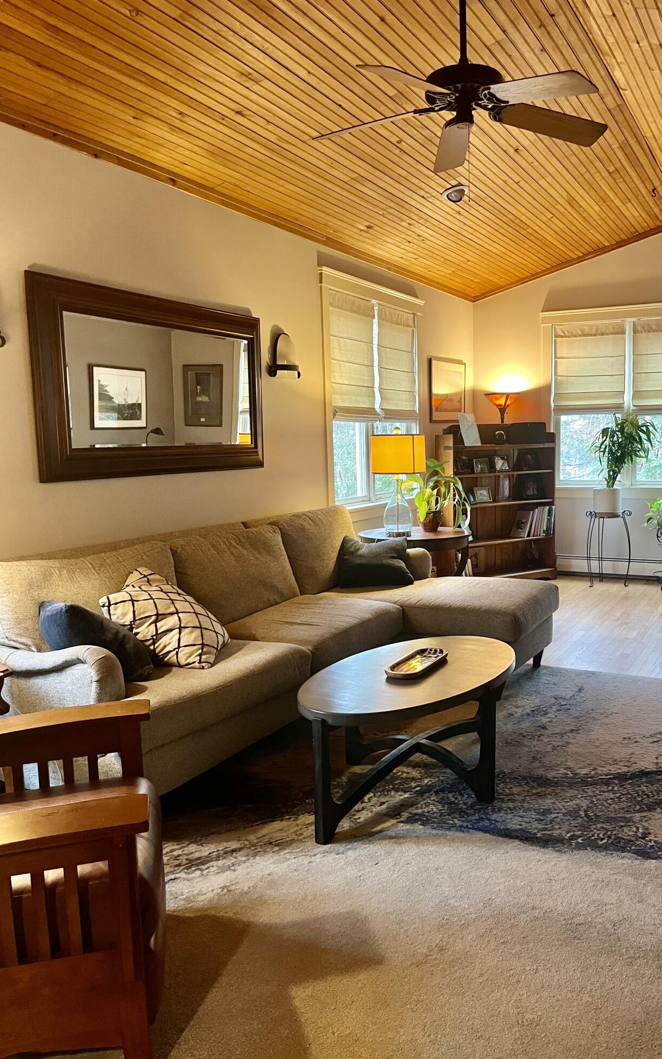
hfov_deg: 44.3
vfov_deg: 66.5
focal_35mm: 28
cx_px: 401
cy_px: 536
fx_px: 809
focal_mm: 5.1
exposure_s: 1/60
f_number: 1.6
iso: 320
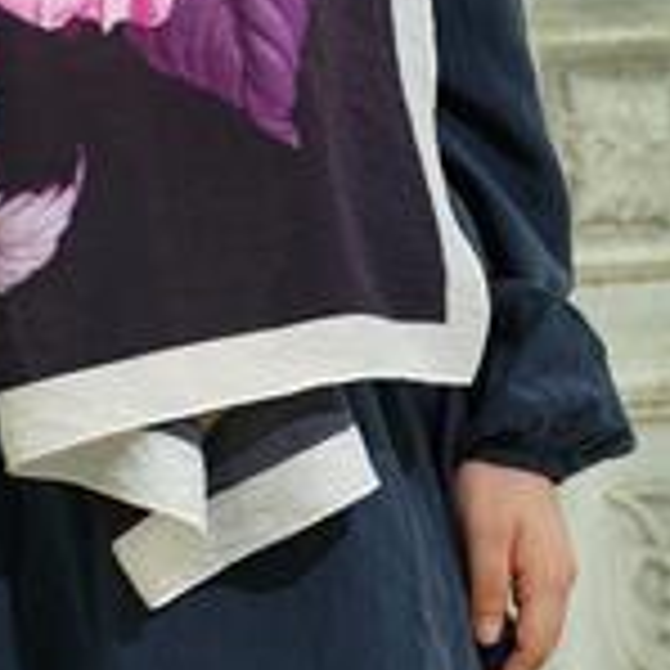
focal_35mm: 371
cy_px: -324
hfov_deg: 4.7
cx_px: 54
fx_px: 8124
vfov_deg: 4.7
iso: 640
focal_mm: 140
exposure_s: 1/100
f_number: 6.3
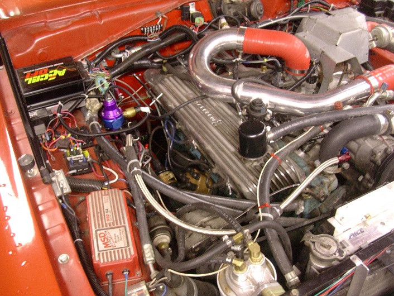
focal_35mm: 37
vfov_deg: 38.7
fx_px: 421
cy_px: 148
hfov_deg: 50.1
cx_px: 197
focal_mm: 5.6
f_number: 2.7
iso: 84
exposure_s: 1/4
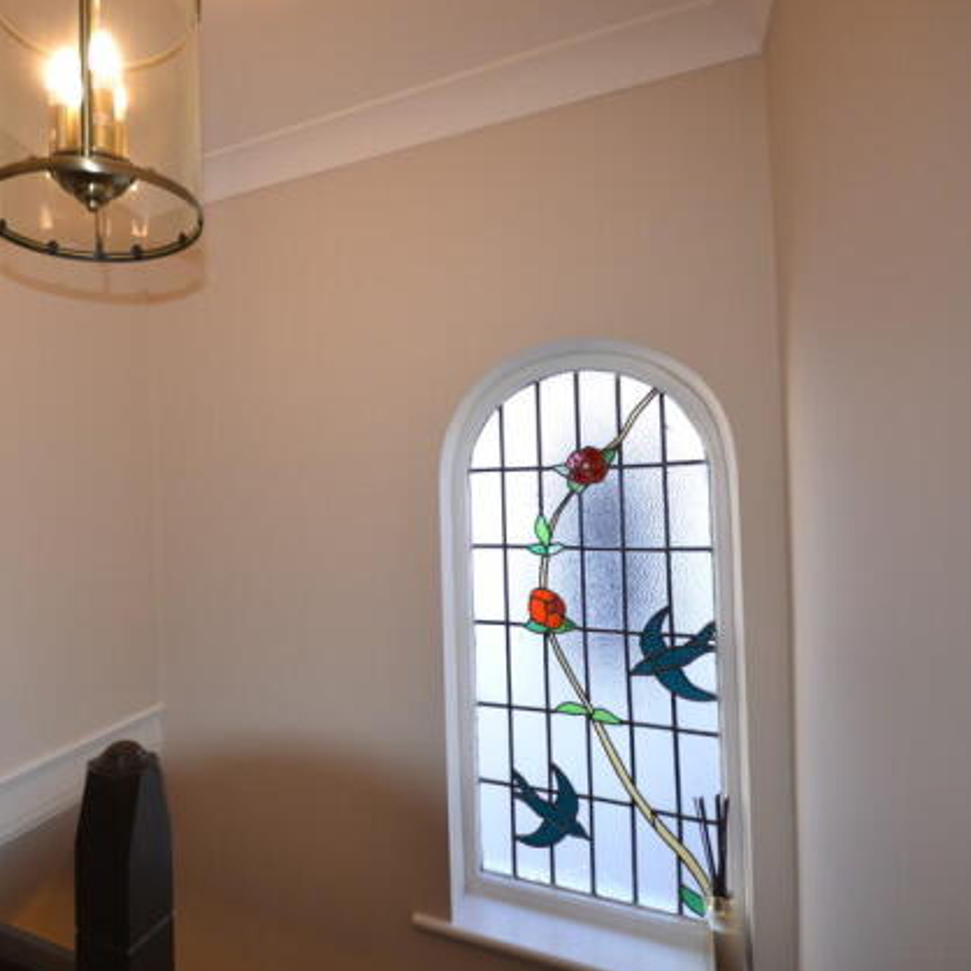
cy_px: 484
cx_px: 278
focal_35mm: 20
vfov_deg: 74.8
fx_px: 635
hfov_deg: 71.2
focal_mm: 10
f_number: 4
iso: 400
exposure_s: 1/100
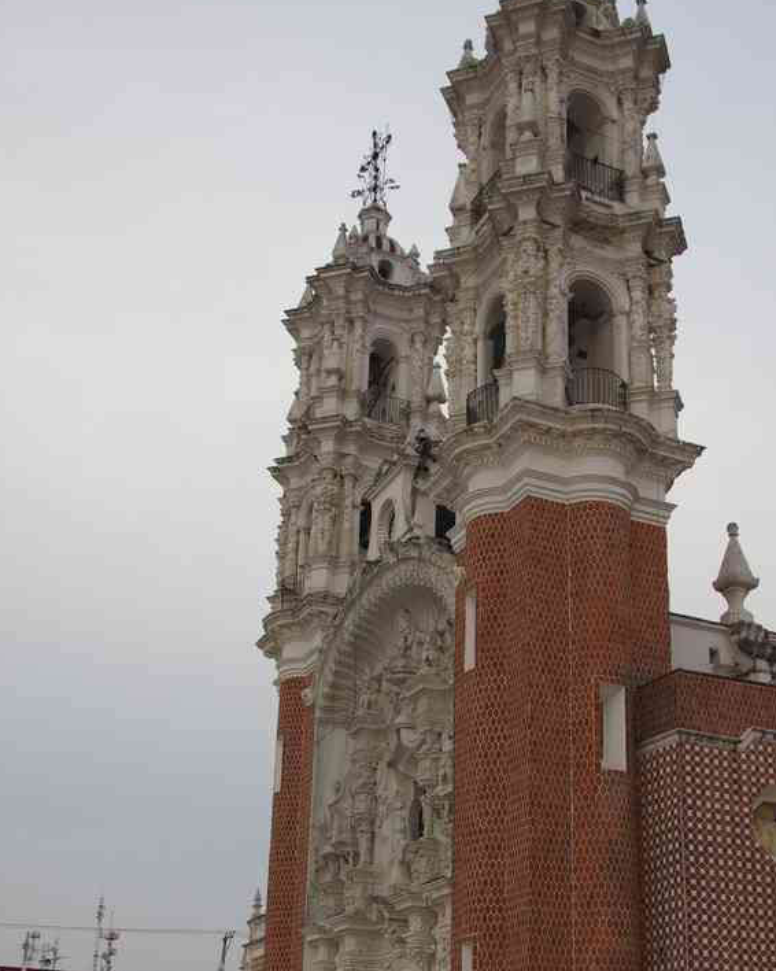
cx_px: 407
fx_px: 1426
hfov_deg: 30.4
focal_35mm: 50
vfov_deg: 37.3
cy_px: 625
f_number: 8
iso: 200
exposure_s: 1/50
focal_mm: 25
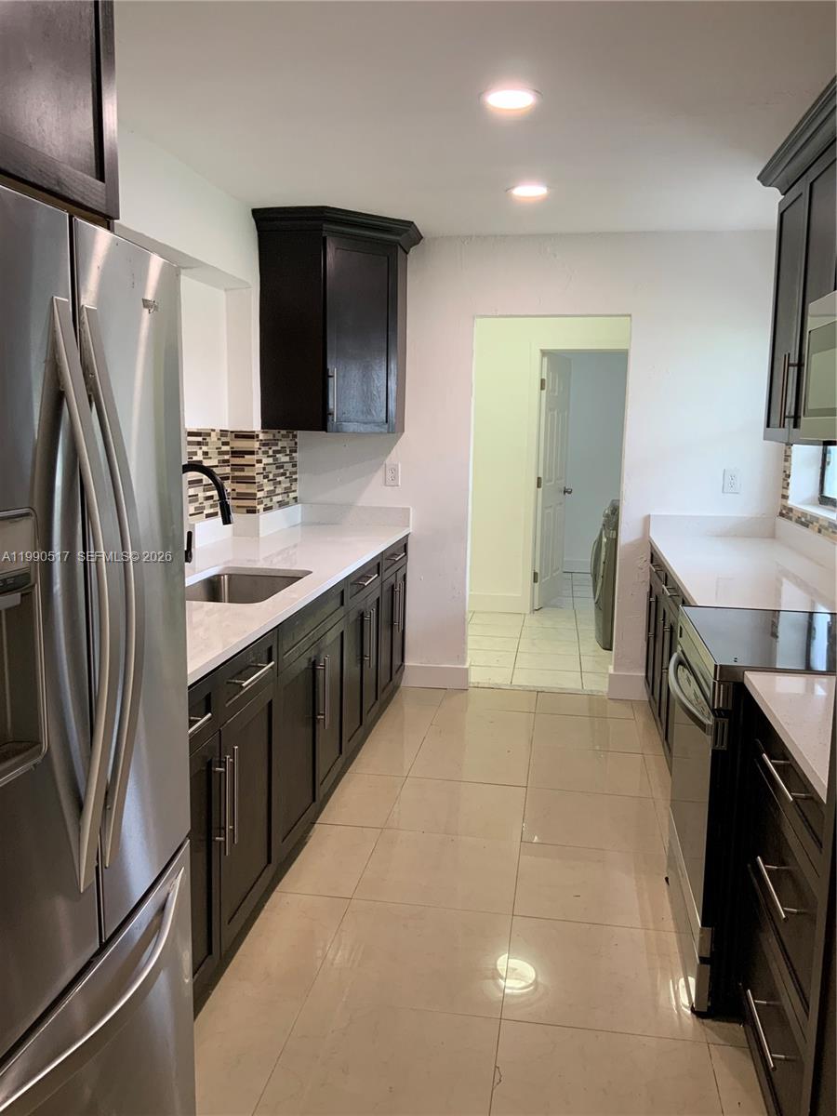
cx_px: 418
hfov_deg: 48.2
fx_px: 935
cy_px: 558
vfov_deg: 61.7
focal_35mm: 29
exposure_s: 1/60
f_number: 1.8
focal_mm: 3
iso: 80
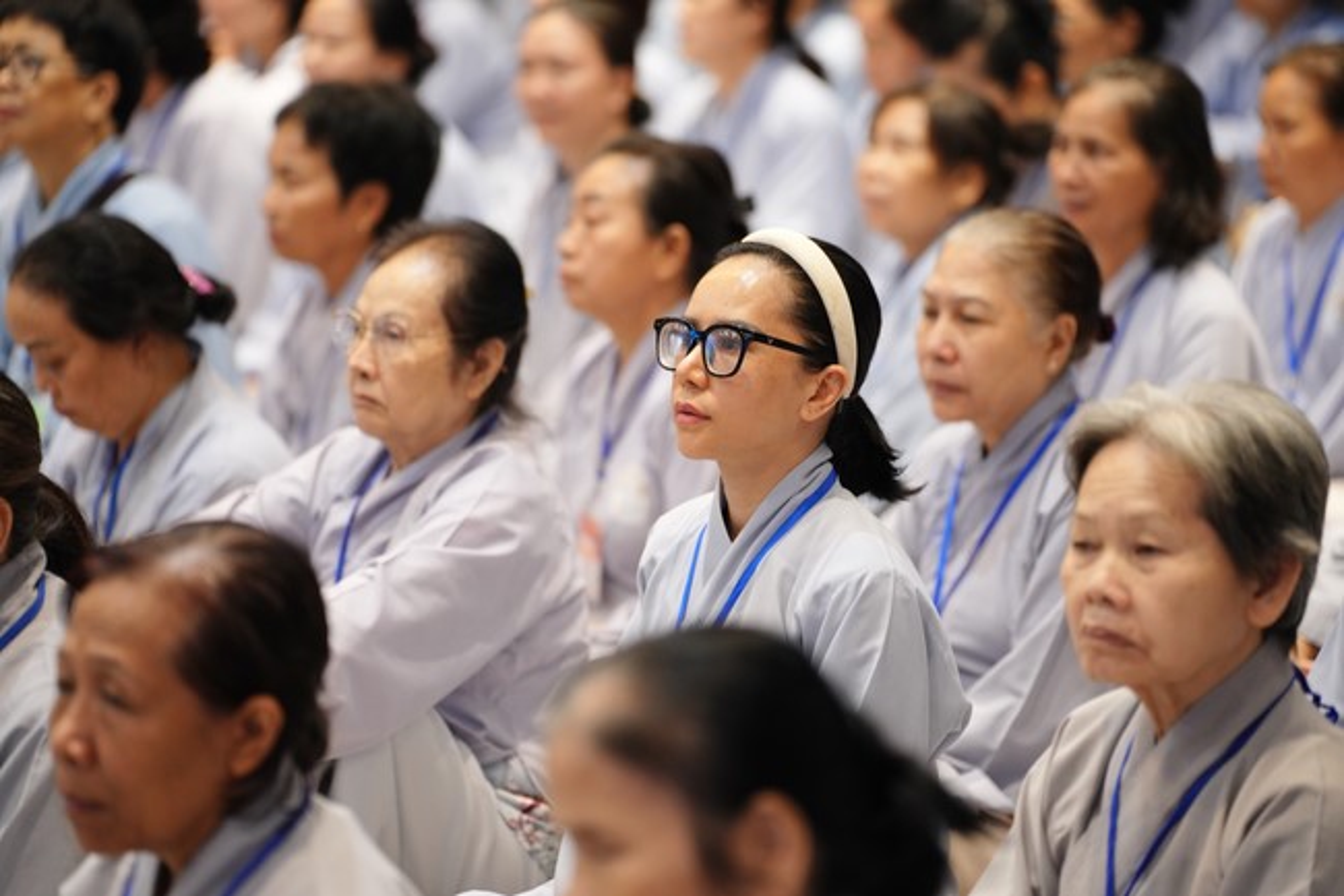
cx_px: 672
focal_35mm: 150
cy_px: 448
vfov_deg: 9.1
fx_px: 5598
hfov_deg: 13.7
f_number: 2.8
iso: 2000
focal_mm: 150
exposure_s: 1/100
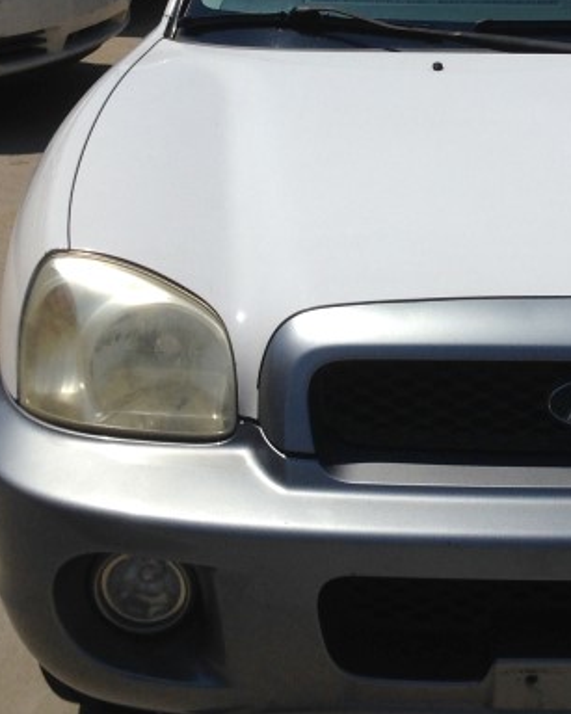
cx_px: 582
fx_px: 1817
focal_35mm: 86
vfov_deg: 22.1
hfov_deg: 17.4
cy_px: 227
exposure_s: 1/4926
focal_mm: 4.12
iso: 50
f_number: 2.4
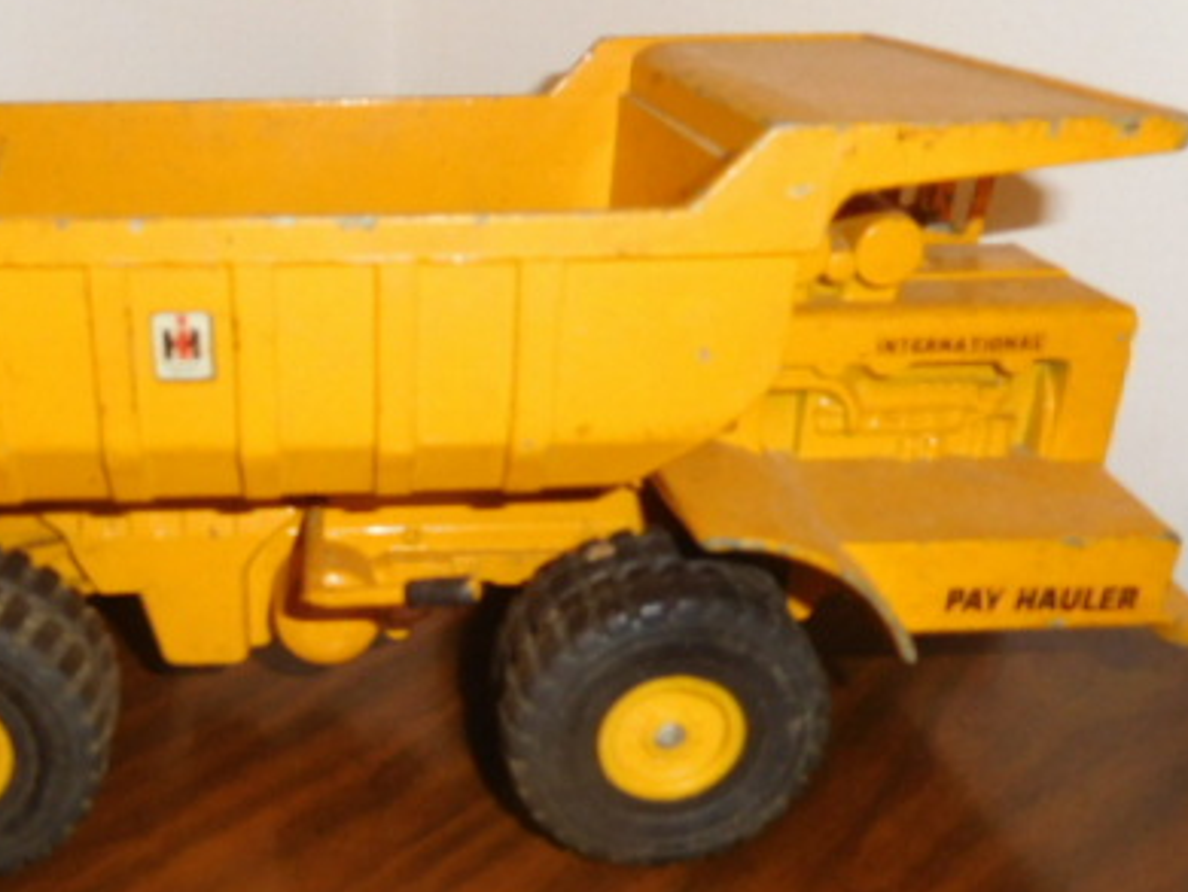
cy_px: 609
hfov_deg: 44.7
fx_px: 1408
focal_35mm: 41
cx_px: 344
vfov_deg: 34.8
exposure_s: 1/30
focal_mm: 4.5
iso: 200
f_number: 3.4
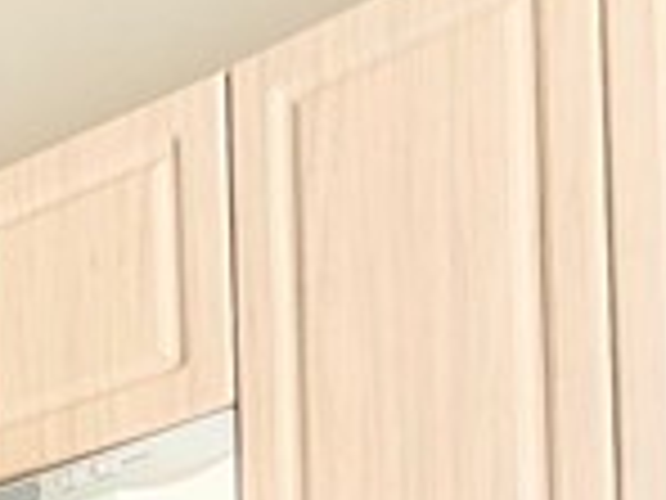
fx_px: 1732
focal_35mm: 90
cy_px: 1095
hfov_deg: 17.9
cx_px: -490
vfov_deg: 13.3
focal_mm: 2.2
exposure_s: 1/121
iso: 50
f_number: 2.2
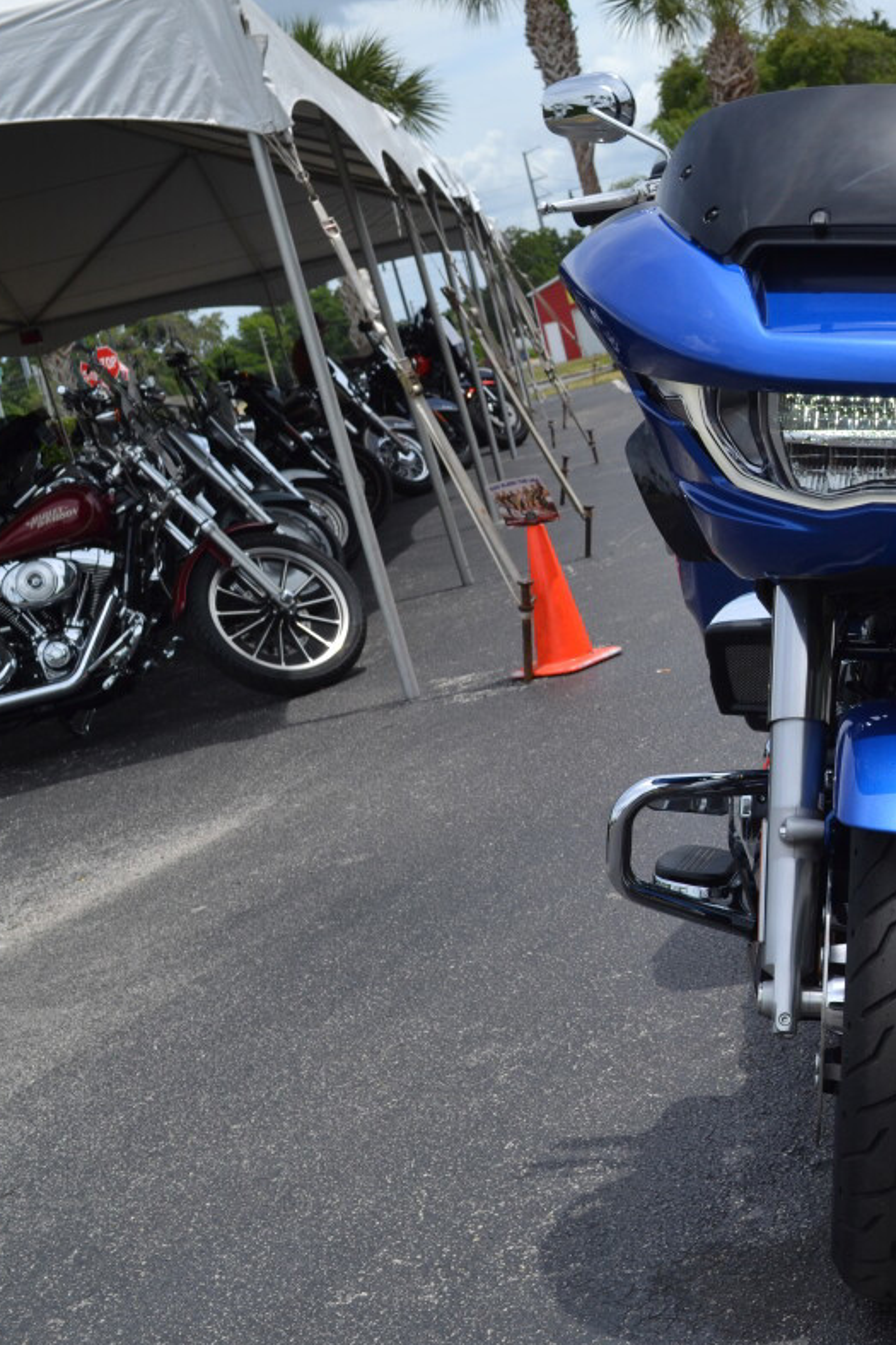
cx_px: 916
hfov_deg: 20.5
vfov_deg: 31.4
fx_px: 2390
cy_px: 667
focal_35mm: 64
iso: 100
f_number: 8
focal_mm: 28
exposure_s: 1/250
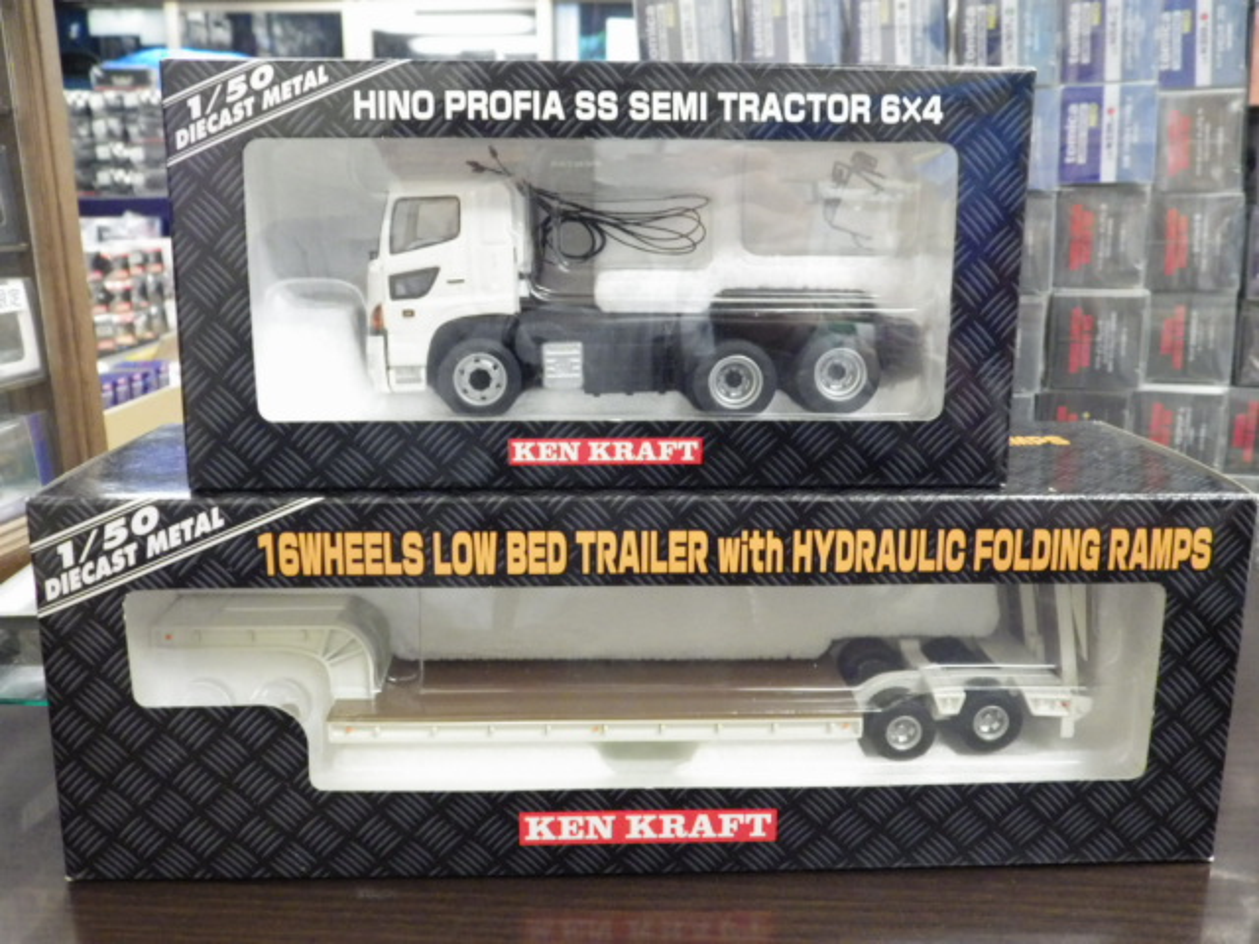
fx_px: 1237
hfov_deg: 54.0
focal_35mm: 34
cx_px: 630
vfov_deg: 41.8
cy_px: 472
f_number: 3.4
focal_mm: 6.2
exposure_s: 1/30
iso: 800
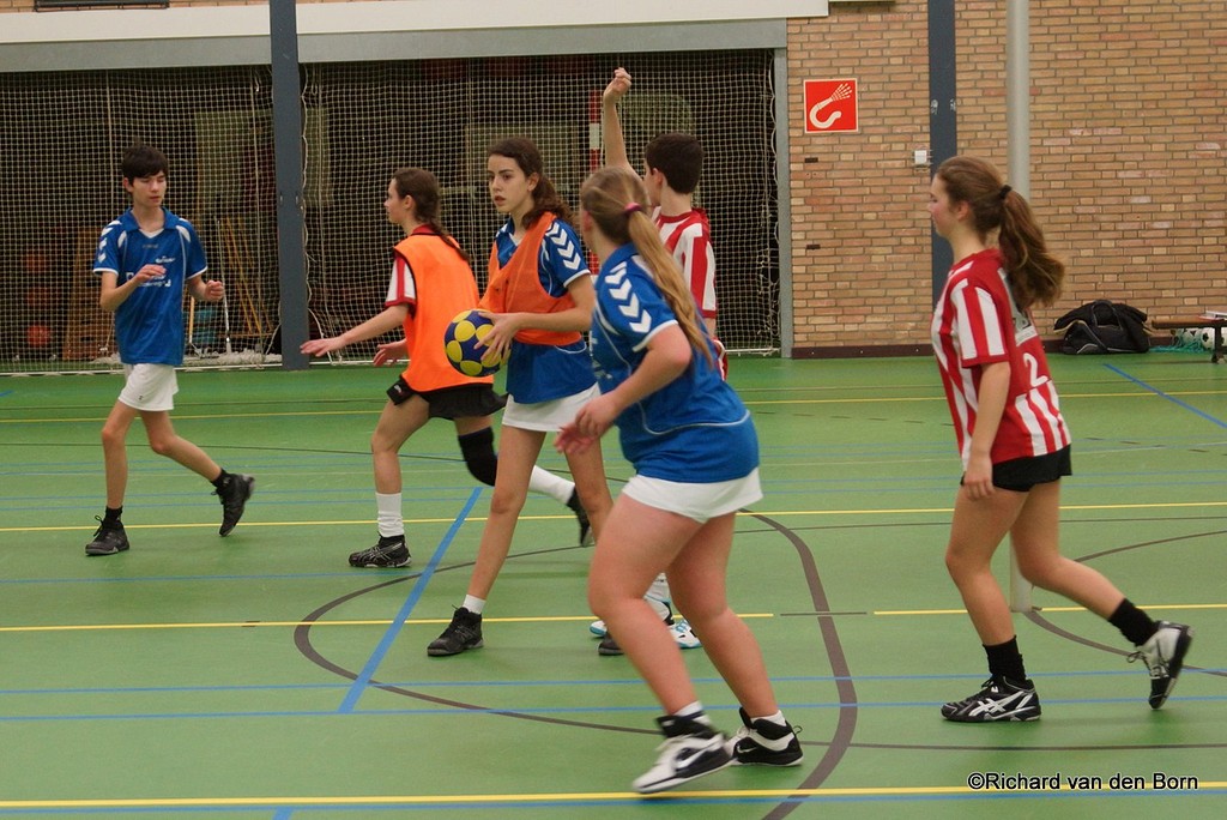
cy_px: 410
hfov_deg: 37.8
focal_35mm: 52
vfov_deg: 25.8
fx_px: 1790
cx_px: 614
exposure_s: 1/200
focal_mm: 35
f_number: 2.8
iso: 800
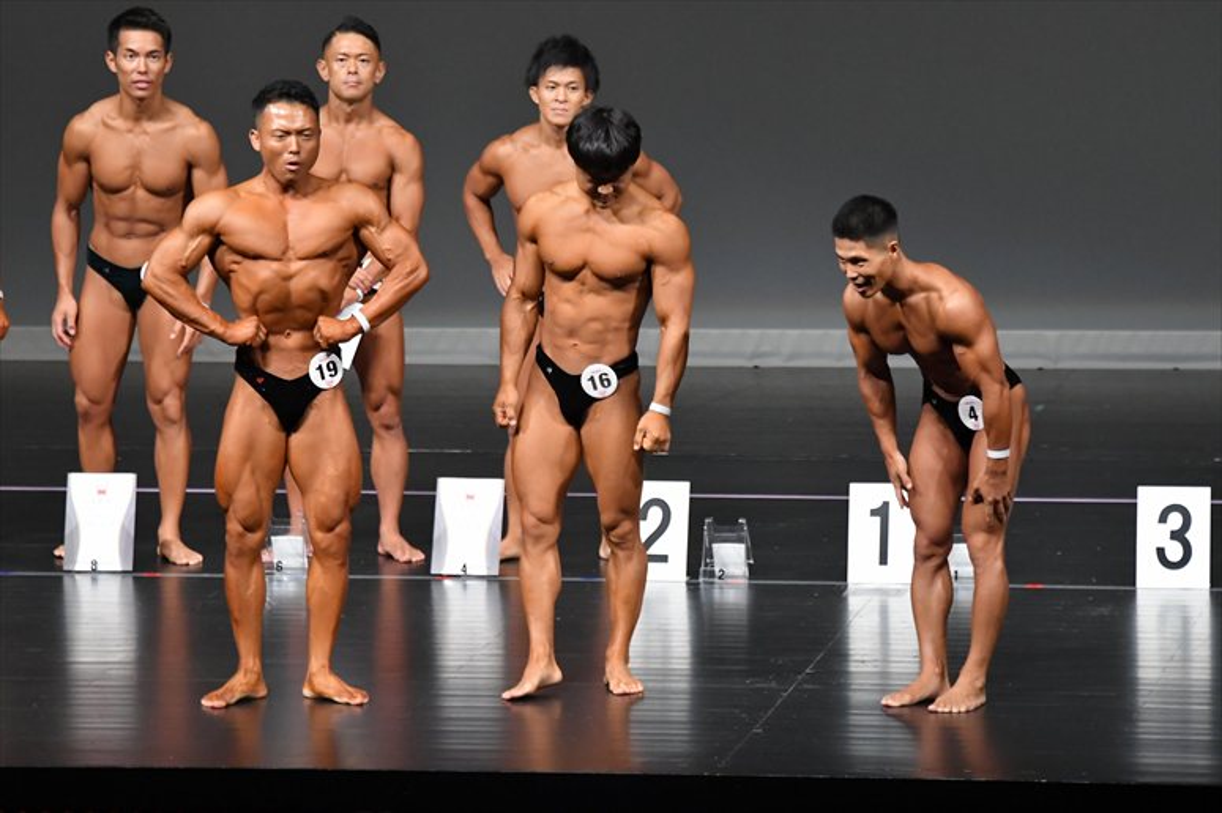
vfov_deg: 4.8
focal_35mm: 285
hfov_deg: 7.2
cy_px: 406
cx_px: 611
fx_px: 9670
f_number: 5.6
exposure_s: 1/400
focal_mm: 190
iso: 4000
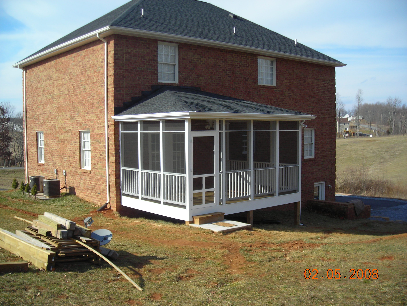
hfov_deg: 49.0
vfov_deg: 37.7
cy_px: 153
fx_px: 447
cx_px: 204
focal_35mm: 38
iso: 50
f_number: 6.4
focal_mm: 6.3
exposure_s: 1/159
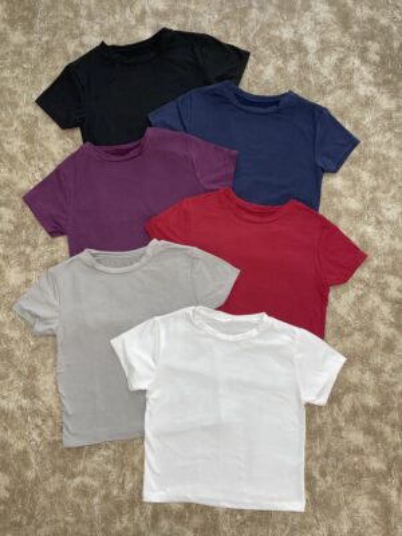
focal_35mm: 26
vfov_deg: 67.3
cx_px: 201
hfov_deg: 53.1
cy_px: 268
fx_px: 403
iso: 40
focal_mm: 4.2
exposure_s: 1/32
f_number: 1.6
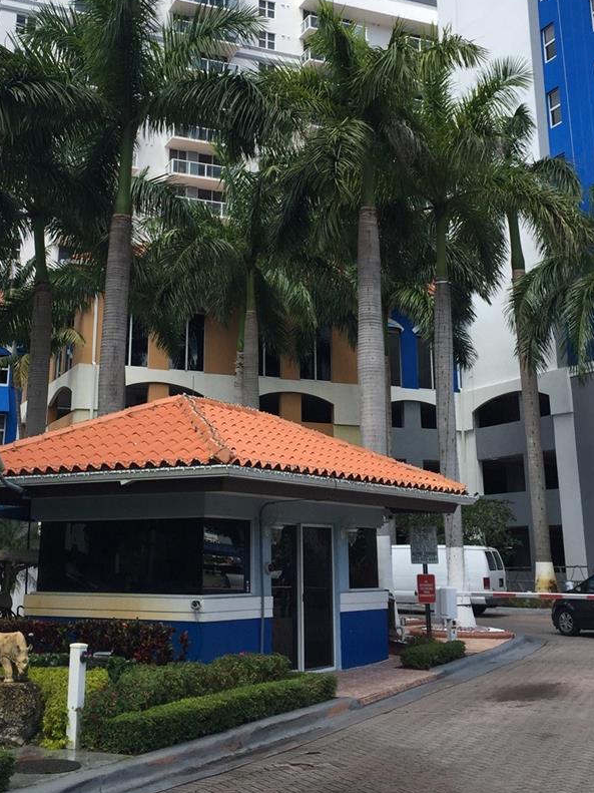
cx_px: 238
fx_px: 1007
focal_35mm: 44
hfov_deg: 32.8
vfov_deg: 42.4
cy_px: 267
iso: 32
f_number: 2.2
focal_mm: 4.15
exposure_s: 1/1276
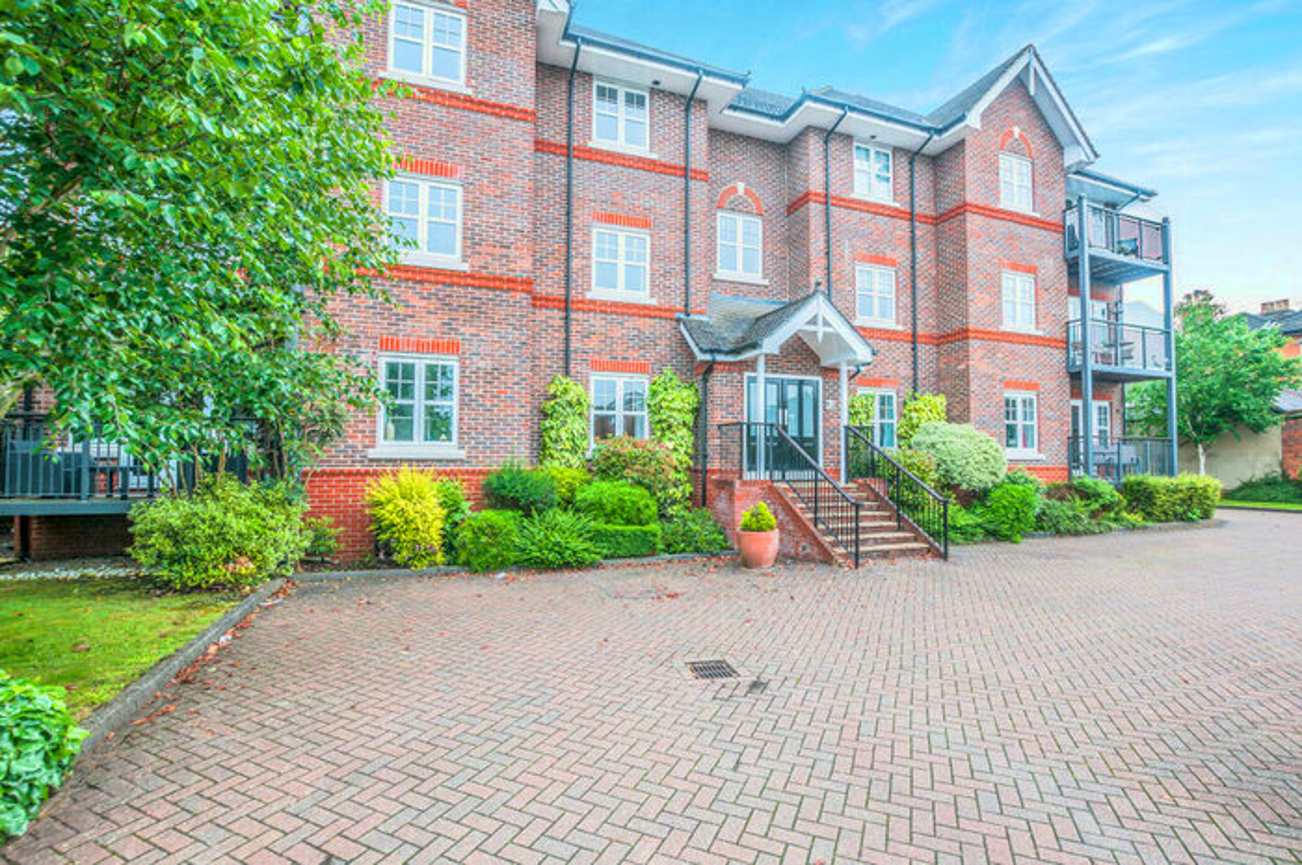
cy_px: 432
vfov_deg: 77.2
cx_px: 651
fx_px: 542
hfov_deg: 100.5
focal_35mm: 15
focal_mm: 10
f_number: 8
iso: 200
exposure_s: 1/160
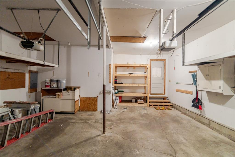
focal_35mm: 16
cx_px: 118
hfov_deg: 96.8
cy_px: 78
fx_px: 104
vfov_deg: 73.7
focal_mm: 16
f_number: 2.8
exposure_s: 1/250
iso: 320
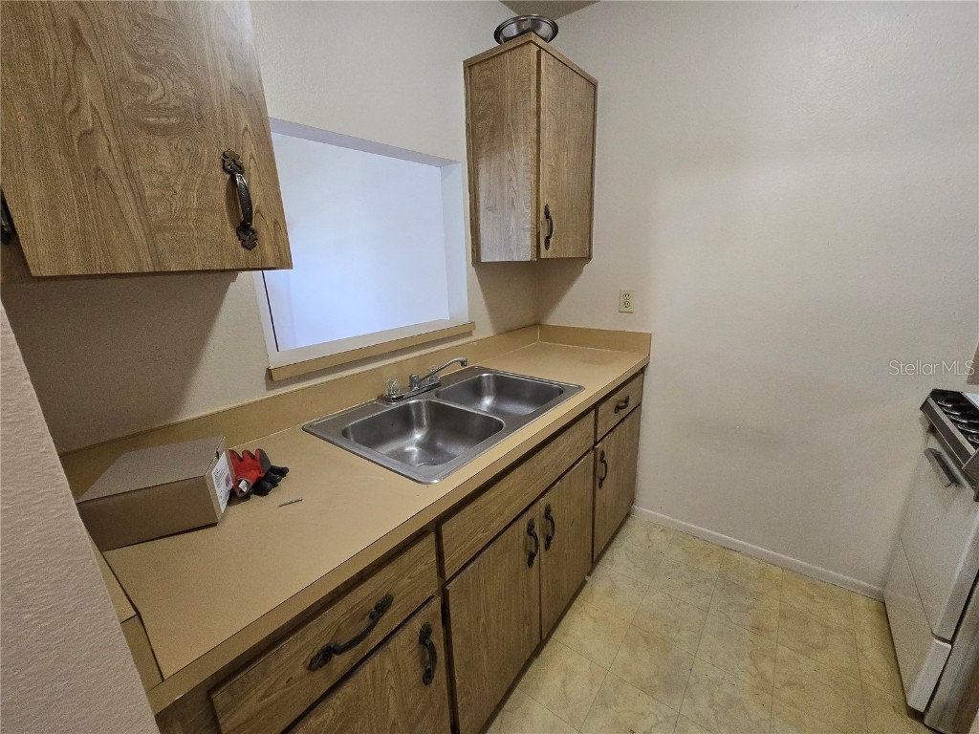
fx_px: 368
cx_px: 490
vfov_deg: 89.9
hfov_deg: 106.2
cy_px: 367
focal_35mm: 13
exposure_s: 1/60
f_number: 2.2
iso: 400
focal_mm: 2.2
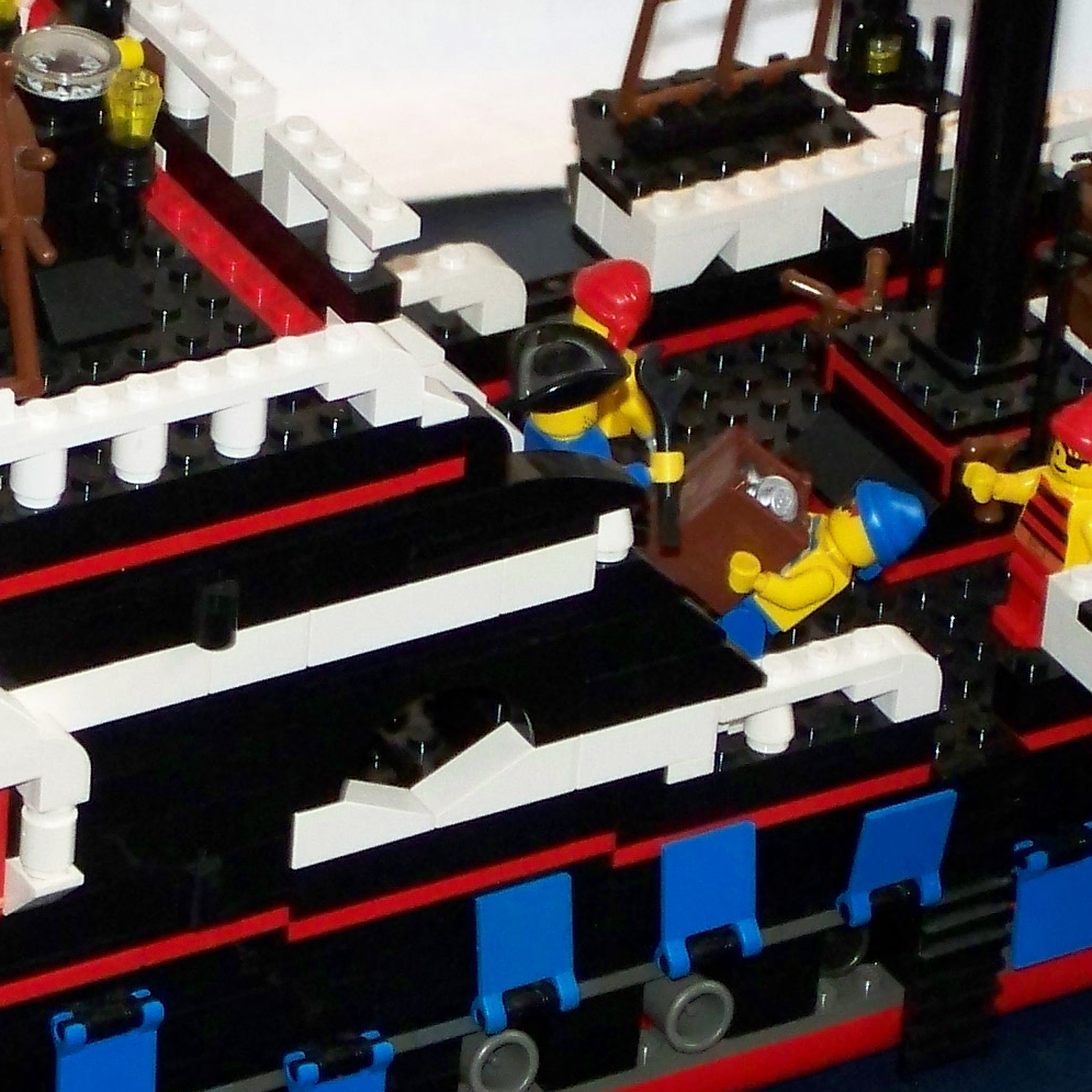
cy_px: 380
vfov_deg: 6.4
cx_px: -50
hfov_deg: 6.4
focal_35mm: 273
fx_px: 9743
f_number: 3.2
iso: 250
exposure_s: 1/40
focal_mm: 16.6
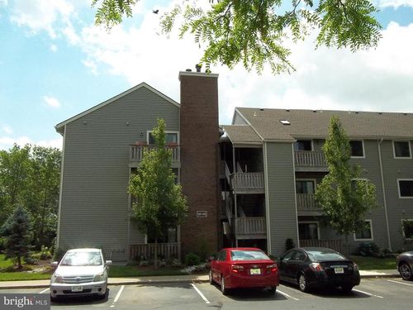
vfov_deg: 44.2
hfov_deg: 56.8
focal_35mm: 32
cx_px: 206
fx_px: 382
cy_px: 155
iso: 172
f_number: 5.5
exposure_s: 1/1000
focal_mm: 5.7
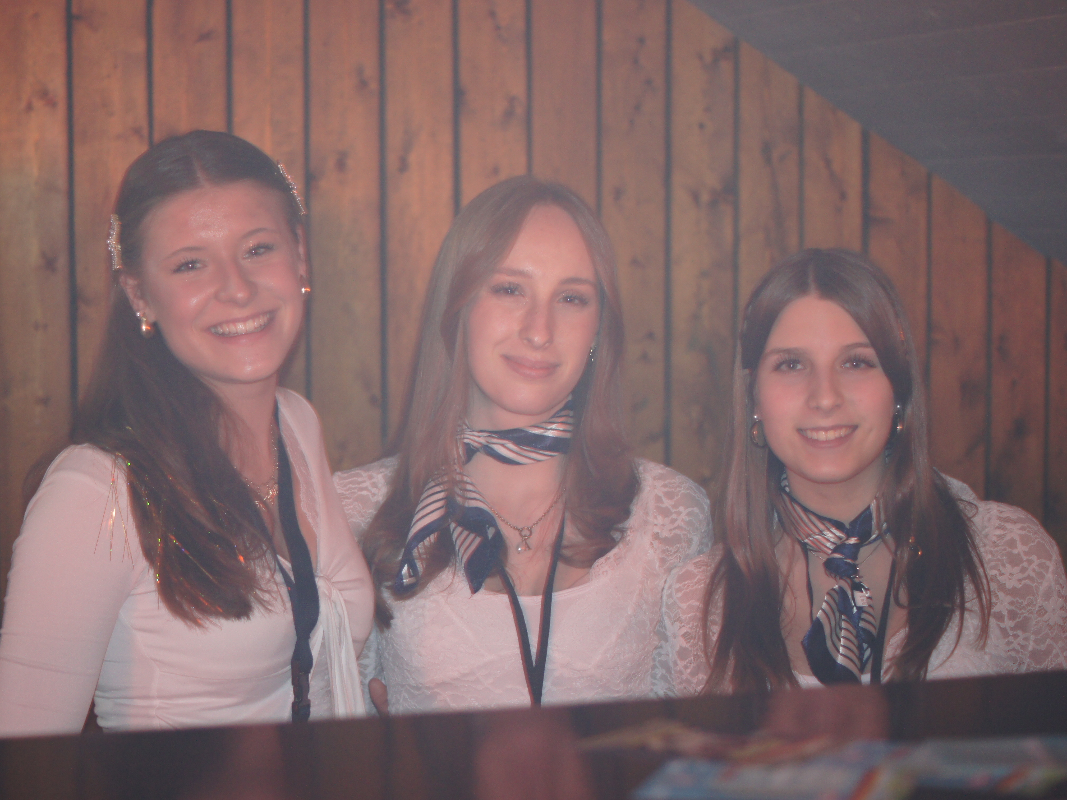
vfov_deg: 18.0
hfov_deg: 23.8
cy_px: 397
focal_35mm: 82
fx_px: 2528
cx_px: 509
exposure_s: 1/13
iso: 500
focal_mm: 50
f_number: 2
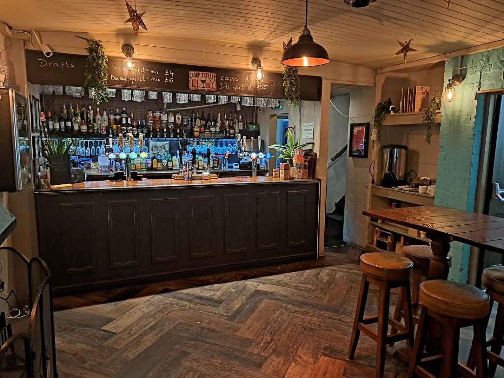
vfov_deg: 56.8
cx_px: 252
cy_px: 189
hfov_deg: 71.6
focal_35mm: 24
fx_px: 349
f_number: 1.8
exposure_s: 1/25
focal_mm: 5.23
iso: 400
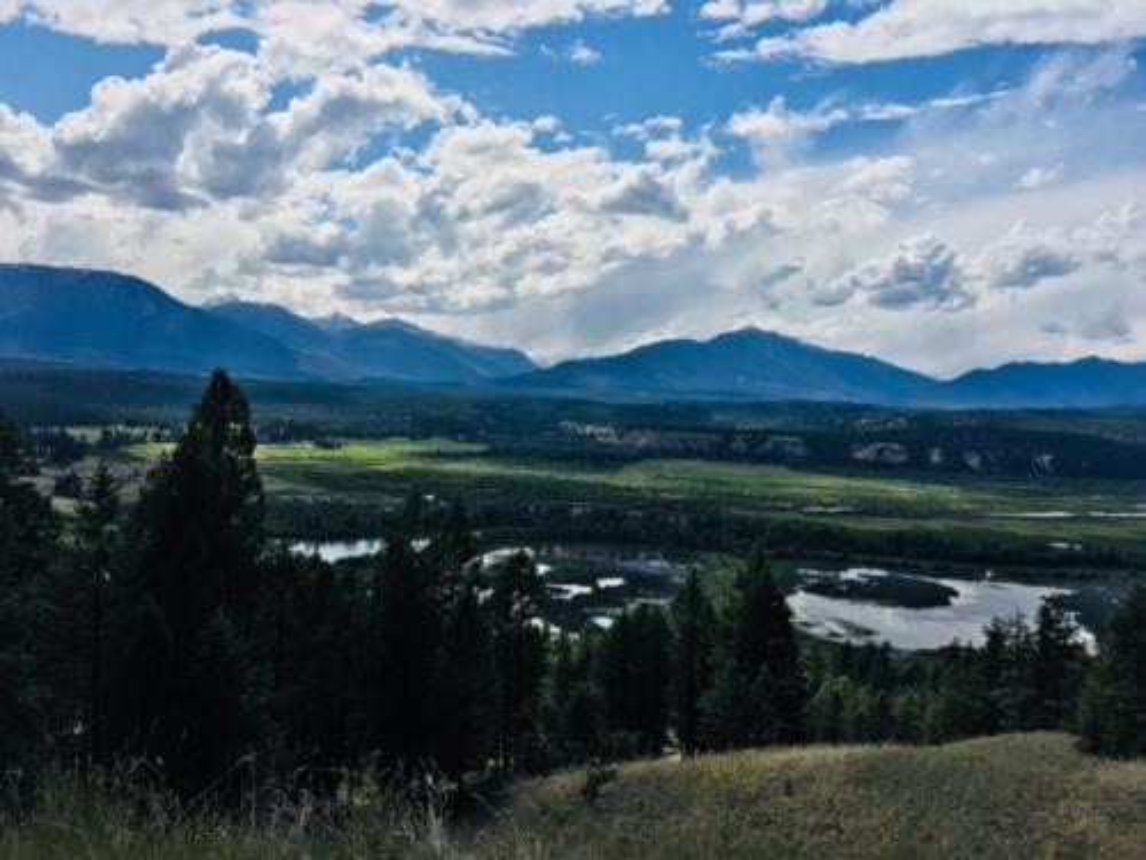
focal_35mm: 29
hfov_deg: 61.7
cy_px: 430
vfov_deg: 48.2
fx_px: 960
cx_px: 573
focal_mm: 4.15
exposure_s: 1/4274
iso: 25
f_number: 2.2
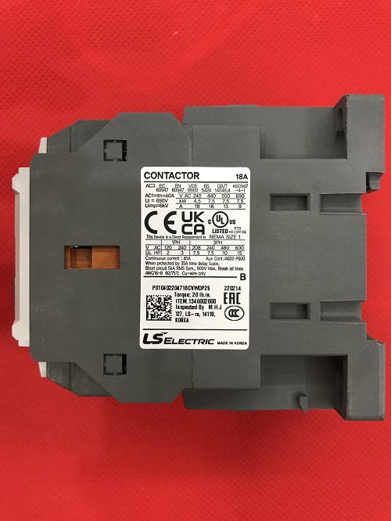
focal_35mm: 28
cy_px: 260
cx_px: 196
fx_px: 421
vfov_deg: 63.4
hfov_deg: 49.8
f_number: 1.8
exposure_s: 1/17
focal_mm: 3.99
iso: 40
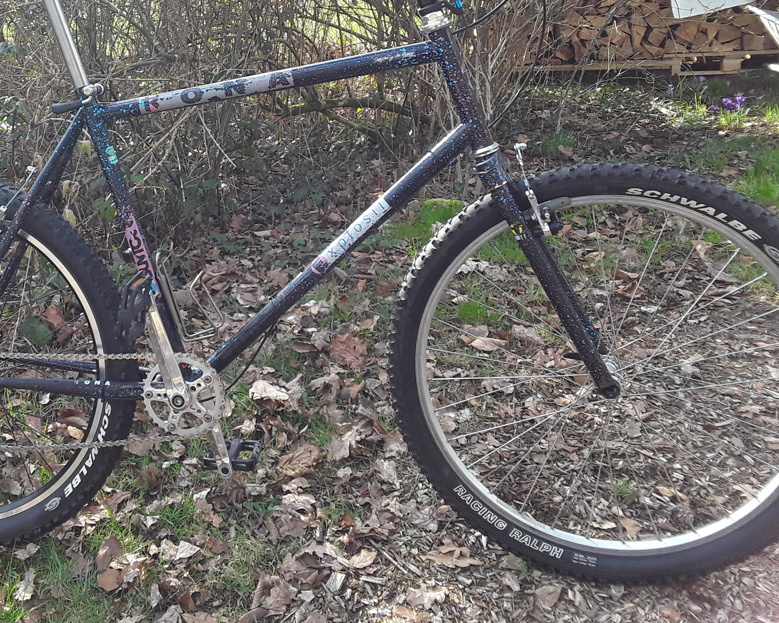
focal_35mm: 41
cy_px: 184
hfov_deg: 43.9
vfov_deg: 35.9
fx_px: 945
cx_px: 237
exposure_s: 1/249
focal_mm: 2.91
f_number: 1.9
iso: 40
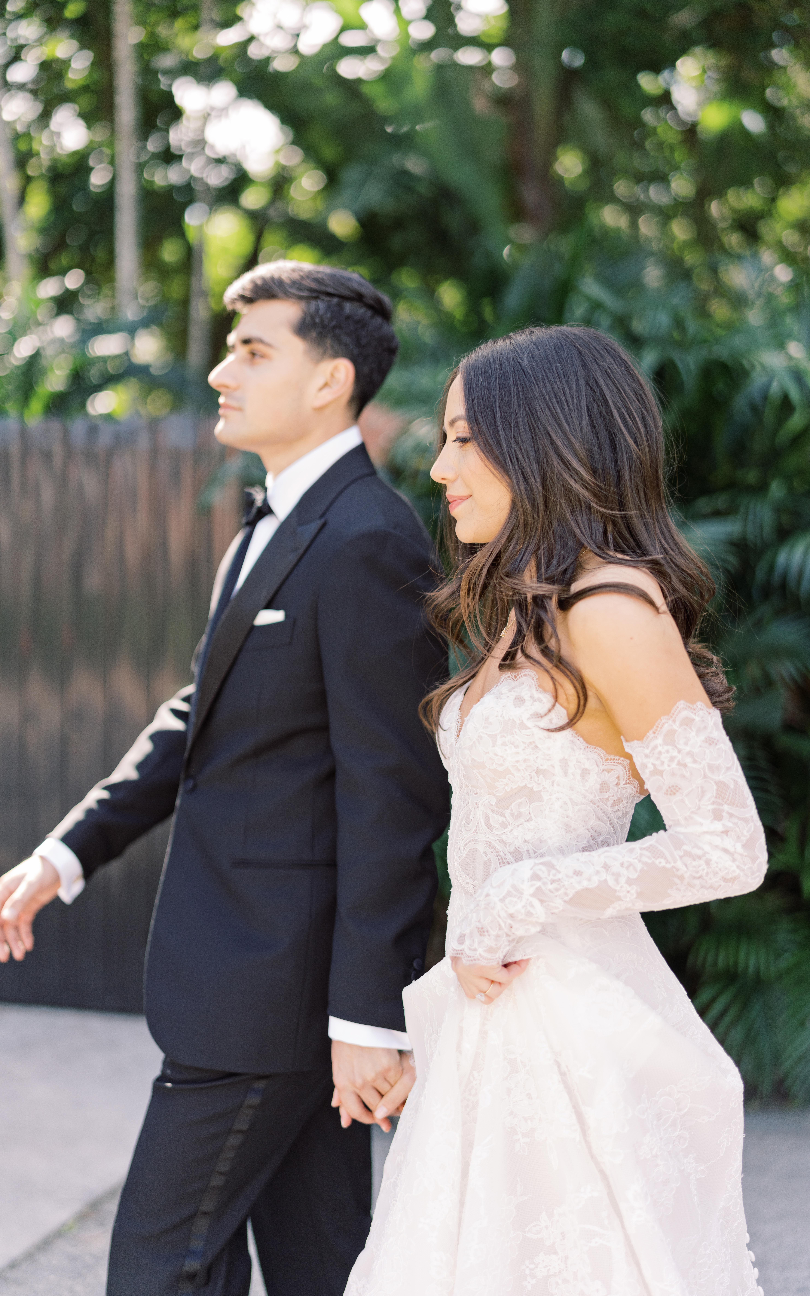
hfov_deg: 25.3
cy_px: 648
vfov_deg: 39.6
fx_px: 1801
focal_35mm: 51
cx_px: 411
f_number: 1.4
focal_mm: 50
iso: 400
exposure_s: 1/1600
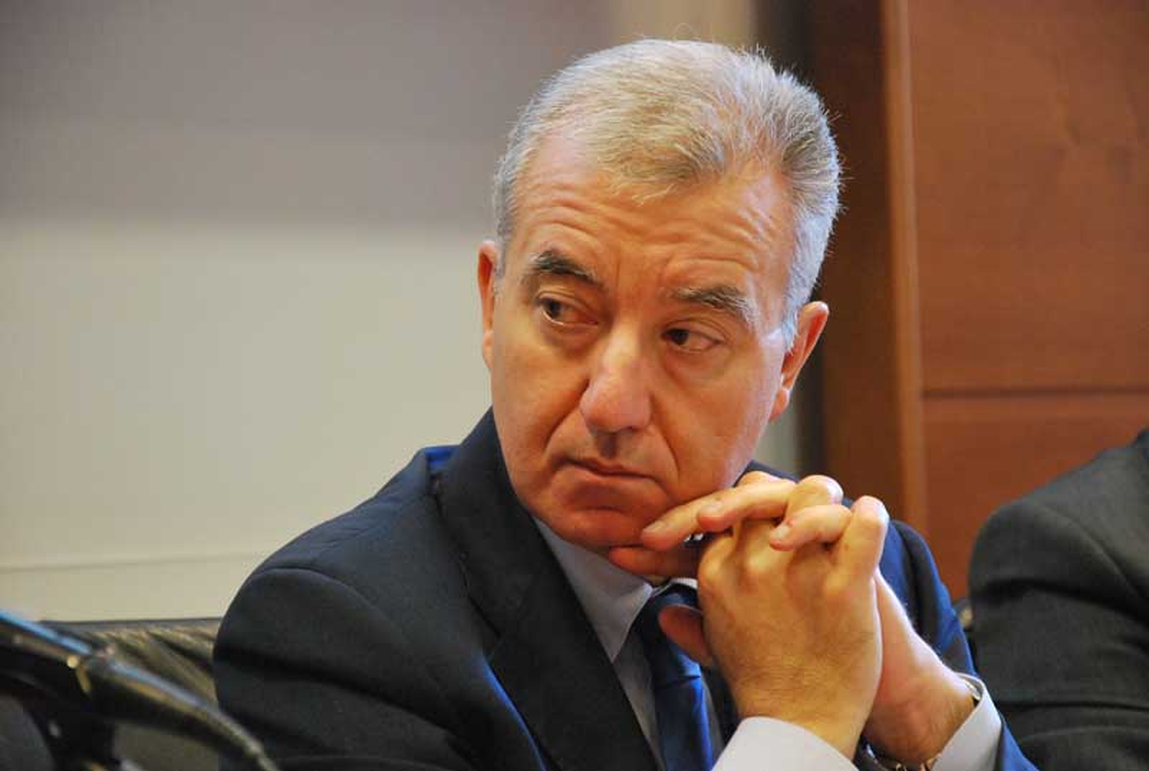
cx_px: 574
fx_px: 4701
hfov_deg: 13.9
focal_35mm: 147
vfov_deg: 9.4
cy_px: 386
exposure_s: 1/30
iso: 1600
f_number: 5.6
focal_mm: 98
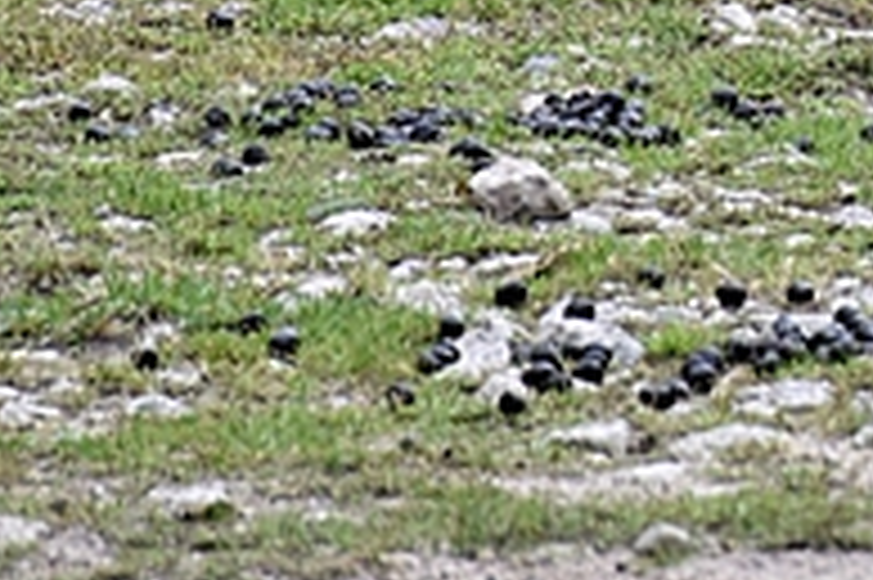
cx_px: 1467
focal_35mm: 1108
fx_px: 26846
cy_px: -821
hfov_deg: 1.9
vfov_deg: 1.2
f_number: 5.6
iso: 400
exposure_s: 1/500
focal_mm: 140
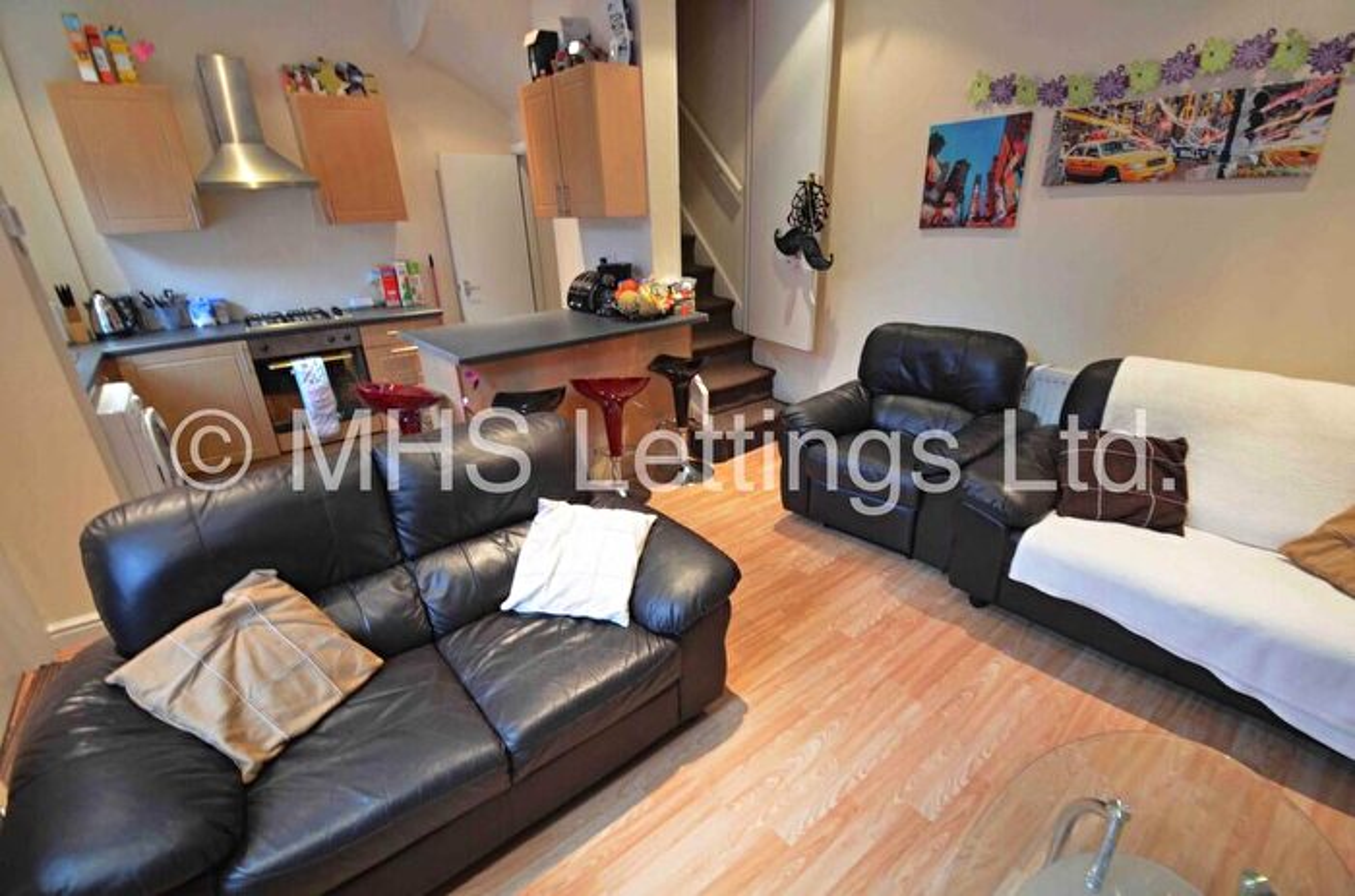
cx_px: 678
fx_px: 563
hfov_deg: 100.5
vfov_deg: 77.0
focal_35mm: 15
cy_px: 448
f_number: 5
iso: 1000
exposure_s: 1/8
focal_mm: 10
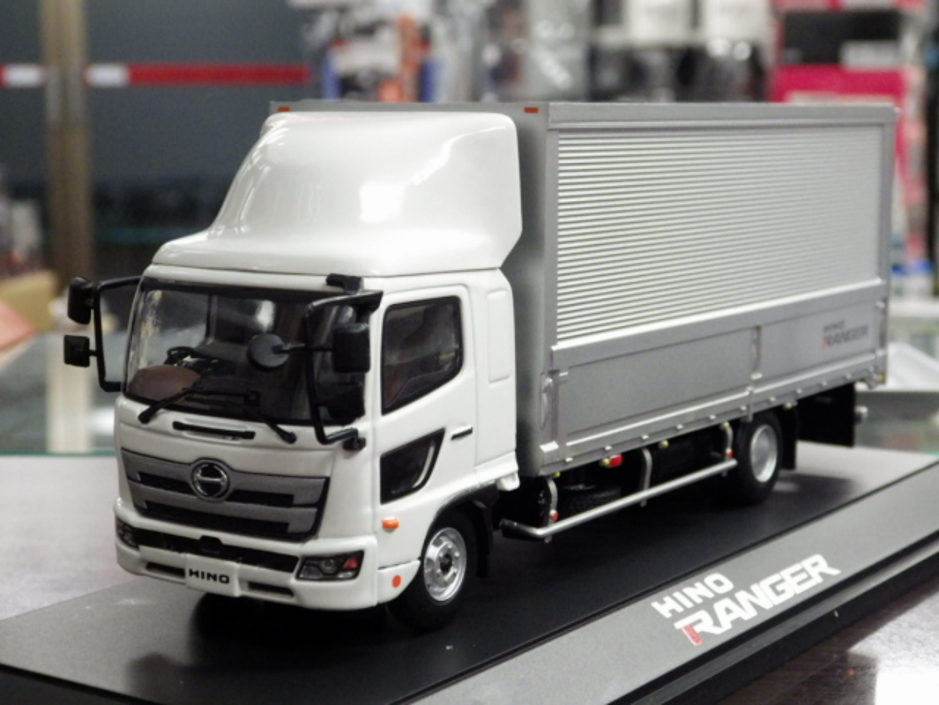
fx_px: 1926
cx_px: 470
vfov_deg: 20.7
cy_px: 352
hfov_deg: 27.4
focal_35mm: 71
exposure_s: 1/40
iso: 800
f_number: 4.2
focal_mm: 12.8
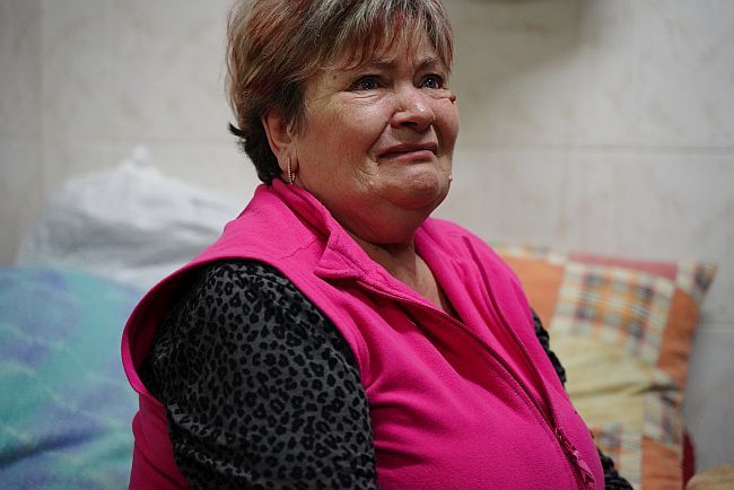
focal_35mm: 75
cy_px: 245
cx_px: 367
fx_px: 1530
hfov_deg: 27.0
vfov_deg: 18.2
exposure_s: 1/400
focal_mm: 75
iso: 10000
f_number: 3.2
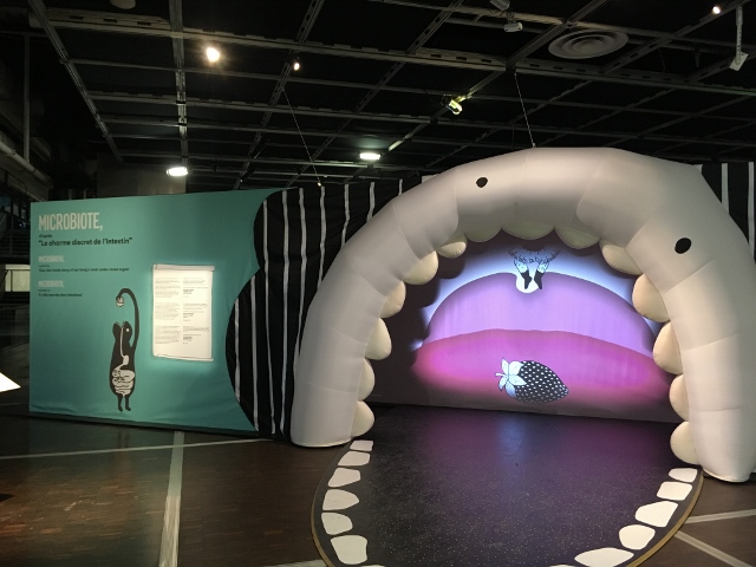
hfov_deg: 61.7
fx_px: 633
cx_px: 378
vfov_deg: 48.2
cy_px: 284
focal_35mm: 29
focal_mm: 4.15
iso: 200
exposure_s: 1/20
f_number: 2.2
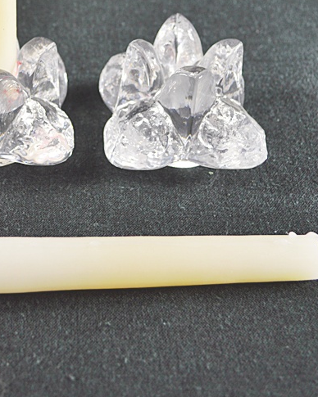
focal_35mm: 58
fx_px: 682
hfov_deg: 26.1
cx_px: 100
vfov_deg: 30.8
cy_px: 27
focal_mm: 20
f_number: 3.8
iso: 400
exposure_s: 1/40
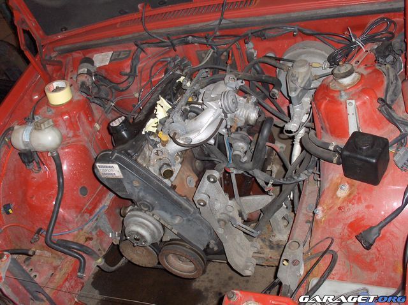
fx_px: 330
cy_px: 152
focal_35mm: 28
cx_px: 204
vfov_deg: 49.6
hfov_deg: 63.5
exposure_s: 1/60
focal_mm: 5.8
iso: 53
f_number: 2.8
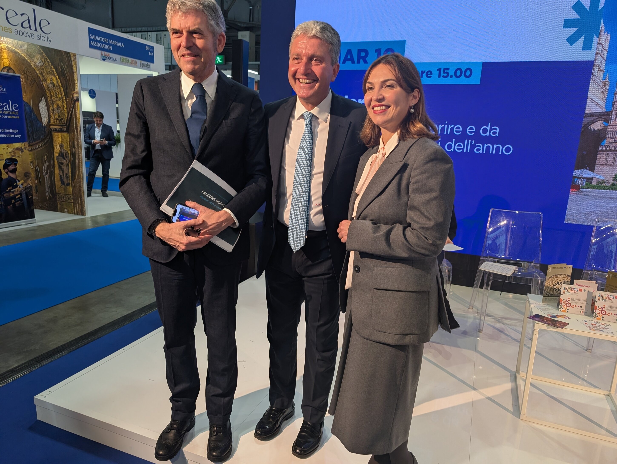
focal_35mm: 24
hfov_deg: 71.5
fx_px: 428
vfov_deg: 56.9
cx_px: 308
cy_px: 232
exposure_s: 1/100
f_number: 1.68
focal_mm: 6.9
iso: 84
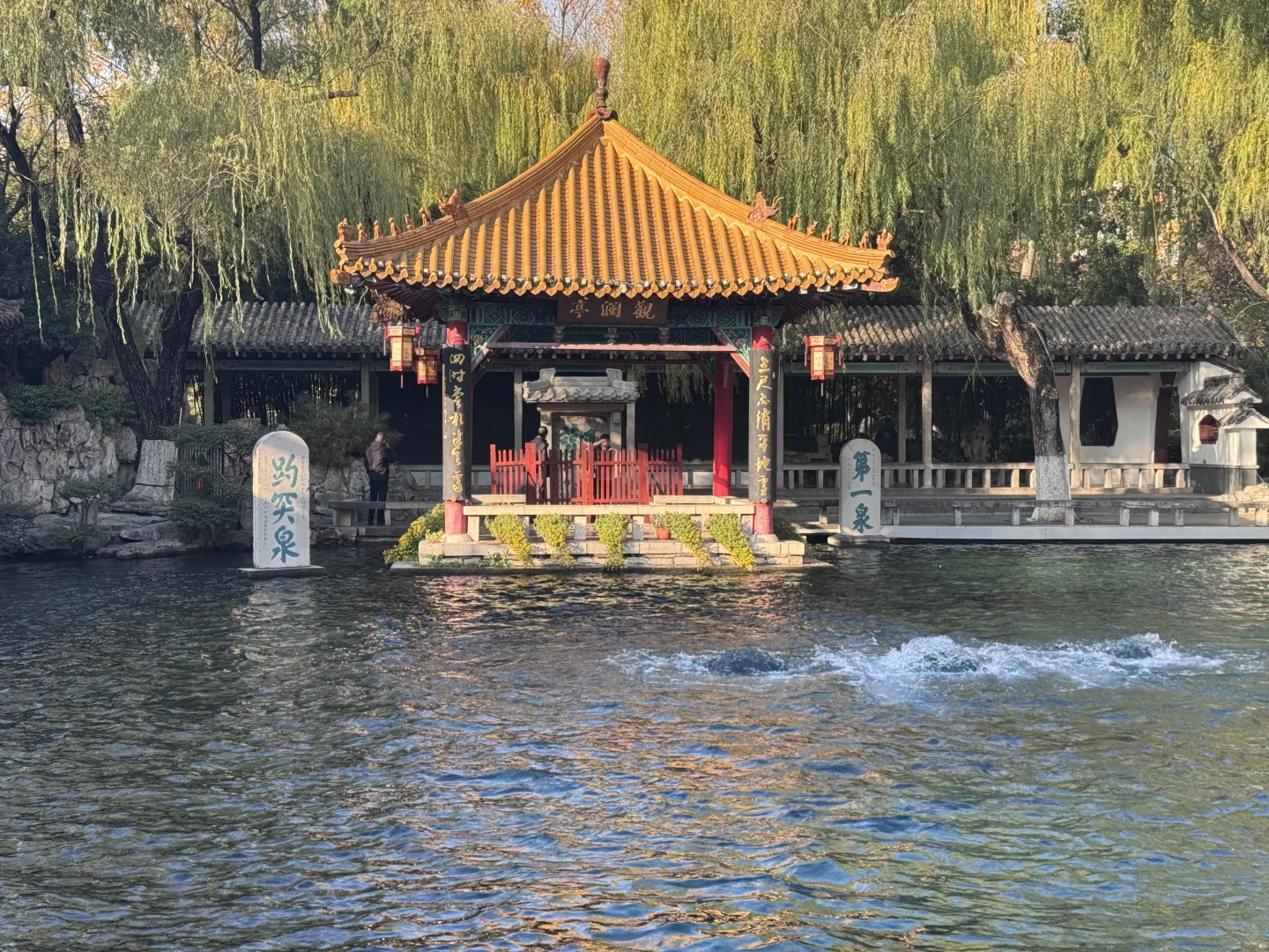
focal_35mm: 48
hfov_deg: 39.7
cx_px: 634
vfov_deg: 30.3
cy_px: 476
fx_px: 1760
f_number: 1.78
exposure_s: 1/549
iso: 64
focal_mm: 6.76
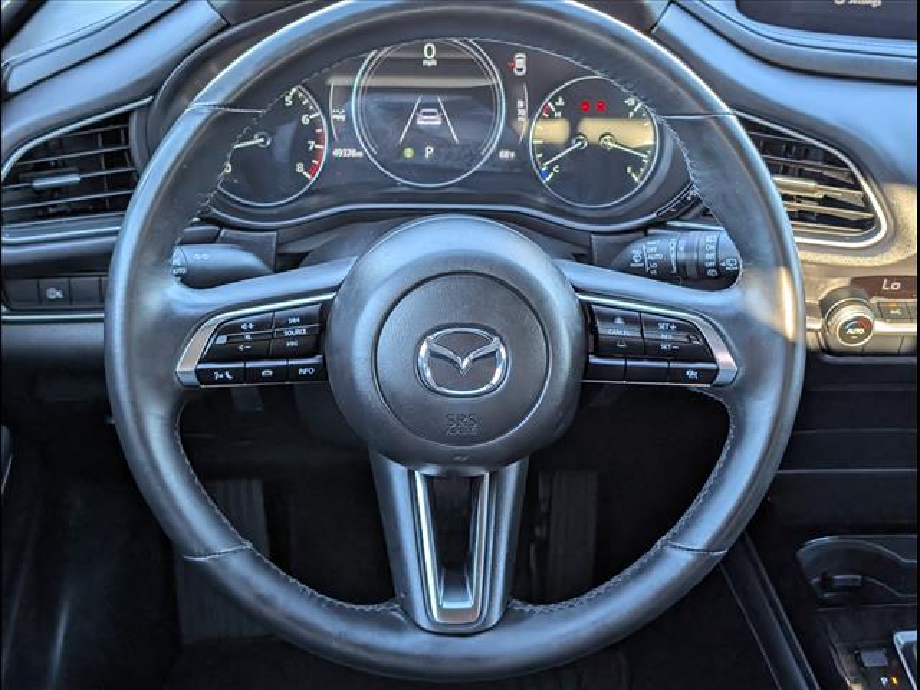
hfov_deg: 38.9
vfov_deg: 29.7
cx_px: 460
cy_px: 345
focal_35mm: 49
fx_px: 1302
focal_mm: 6.9
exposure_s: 1/263
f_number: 1.68
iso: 253
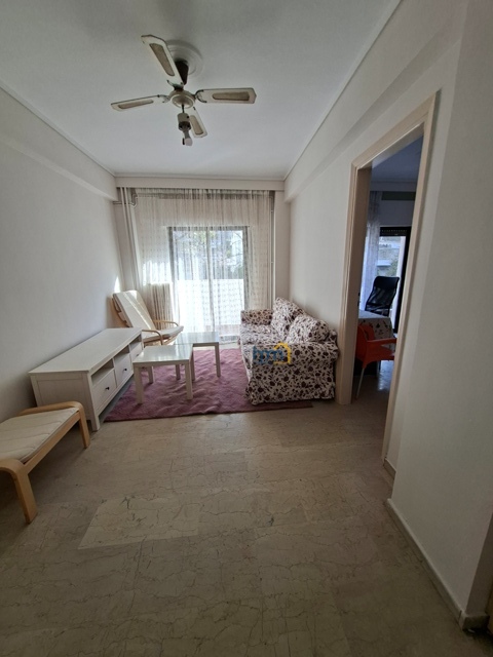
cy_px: 328
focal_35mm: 13
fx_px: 247
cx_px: 246
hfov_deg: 89.9
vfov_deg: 106.2
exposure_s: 1/60
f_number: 2.2
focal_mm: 1.74
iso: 40
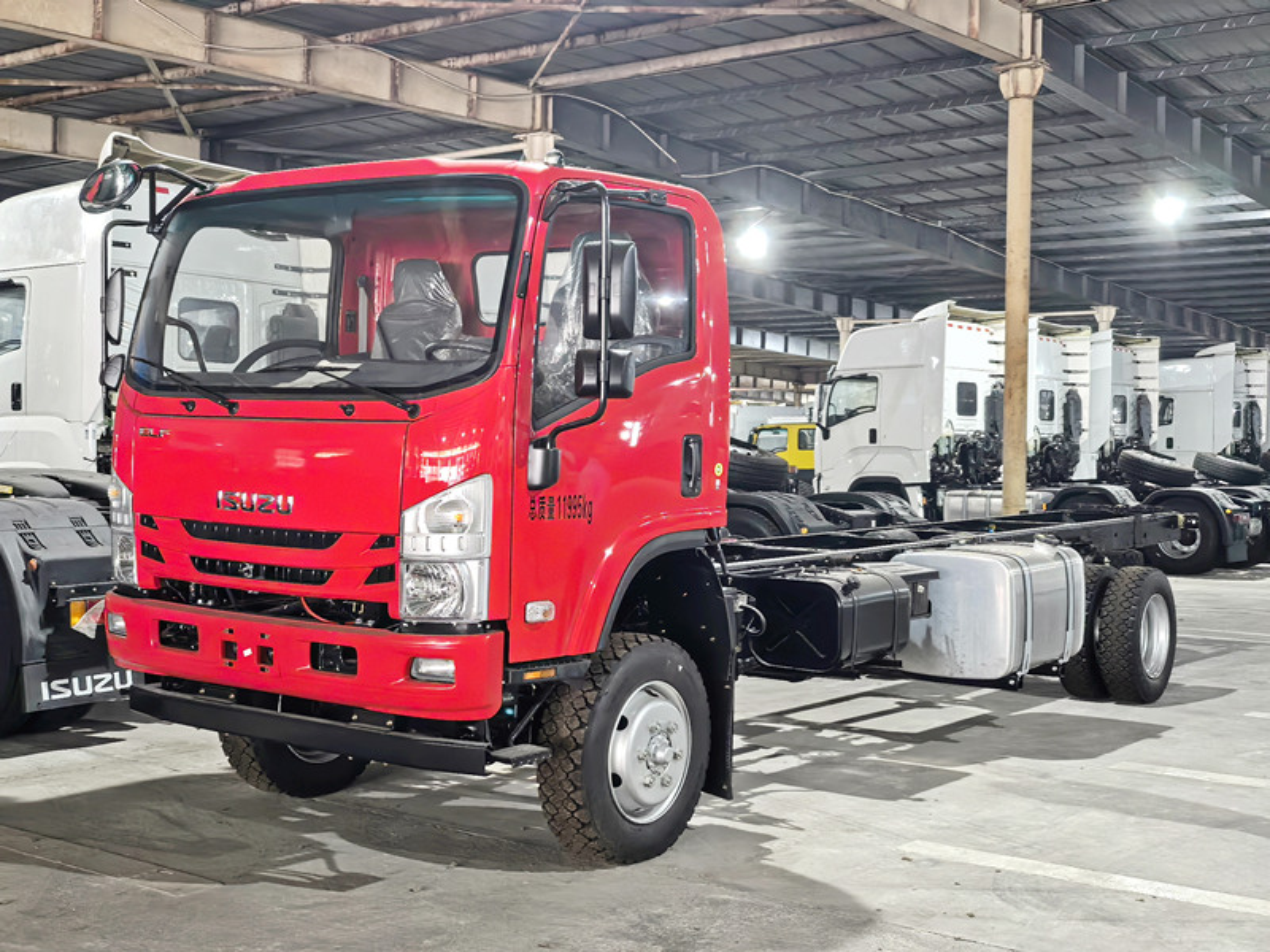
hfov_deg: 42.9
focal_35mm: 44
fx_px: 1614
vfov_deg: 32.9
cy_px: 476
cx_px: 635
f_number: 1.4
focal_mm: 5.75
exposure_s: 1/33.3
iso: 400
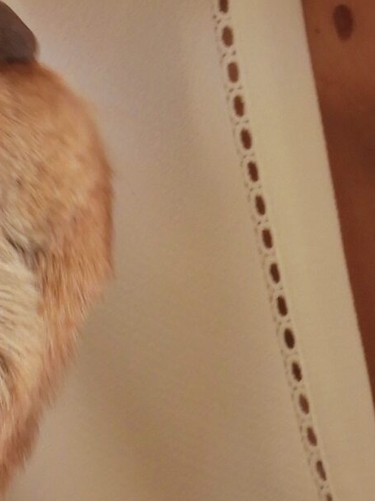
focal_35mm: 292
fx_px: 4221
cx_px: -23
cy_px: 223
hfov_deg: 5.1
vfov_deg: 6.8
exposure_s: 1/30
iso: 110
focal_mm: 12.5
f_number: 4.5
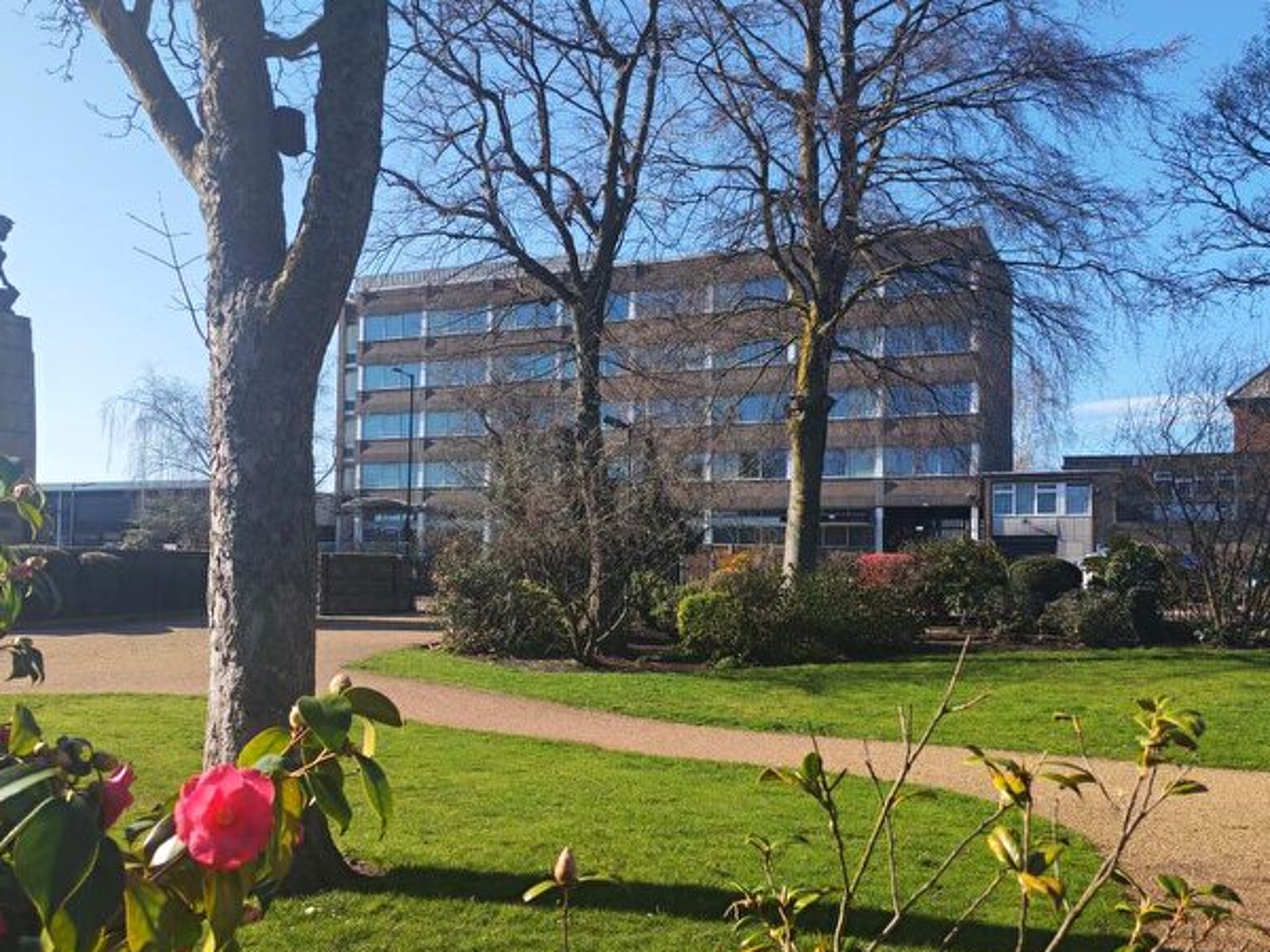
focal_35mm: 35
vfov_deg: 40.7
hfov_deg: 52.6
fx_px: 1284
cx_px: 603
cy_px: 519
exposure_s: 1/370
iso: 50
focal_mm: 6.12
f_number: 1.9
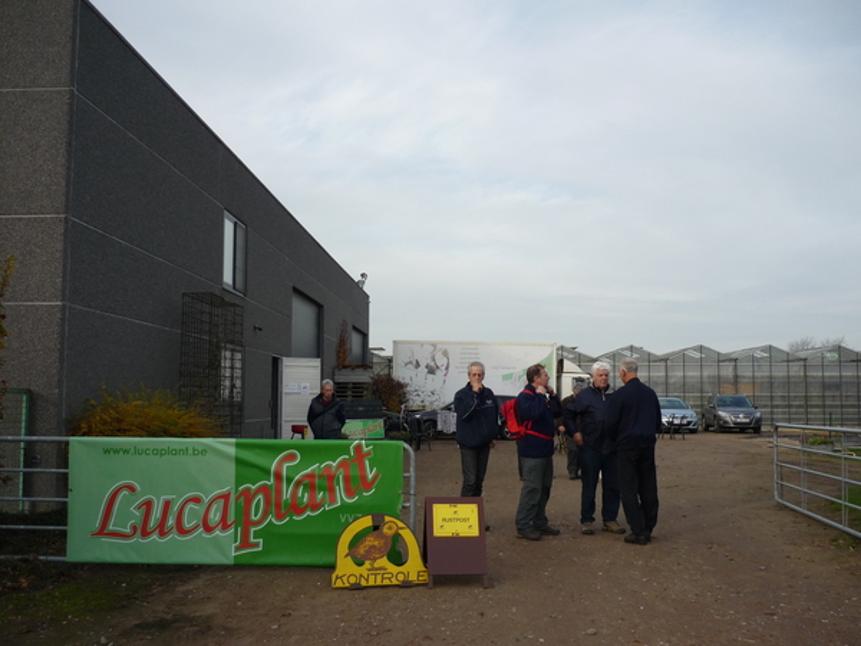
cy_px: 323
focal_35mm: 33
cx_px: 430
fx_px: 821
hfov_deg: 55.4
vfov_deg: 42.9
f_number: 2.8
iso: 100
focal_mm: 5.5
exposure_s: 1/640
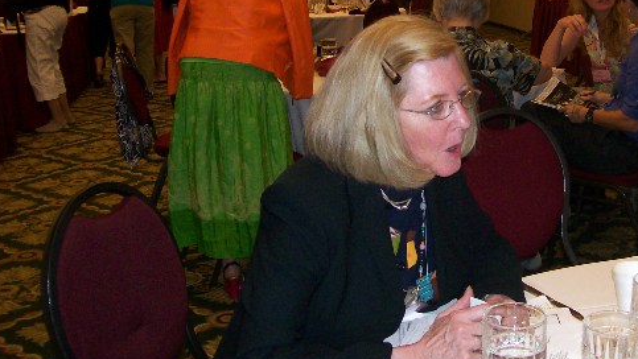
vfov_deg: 22.9
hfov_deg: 39.5
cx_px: 415
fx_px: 880
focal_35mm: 52
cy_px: 100
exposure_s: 1/64
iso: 140
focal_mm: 6
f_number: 2.7
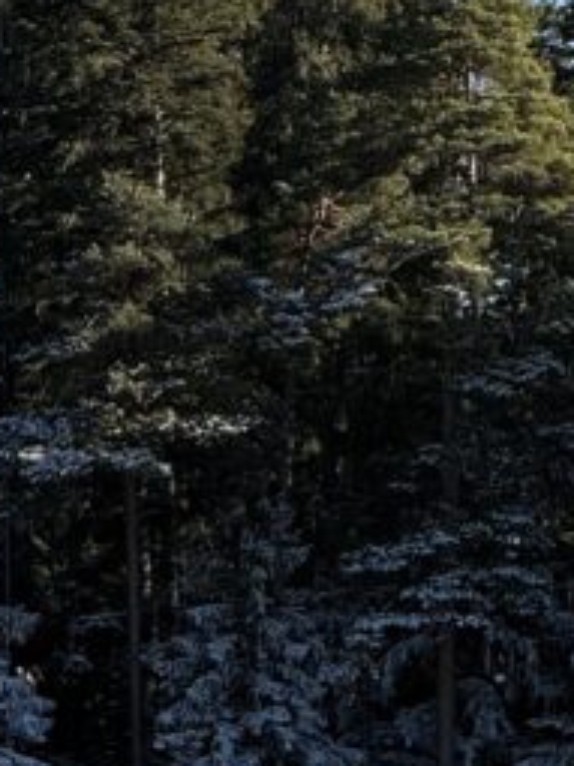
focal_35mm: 482
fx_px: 10666
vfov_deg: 4.1
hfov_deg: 3.1
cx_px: -285
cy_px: 135
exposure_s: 1/850
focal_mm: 15.66
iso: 50
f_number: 2.8
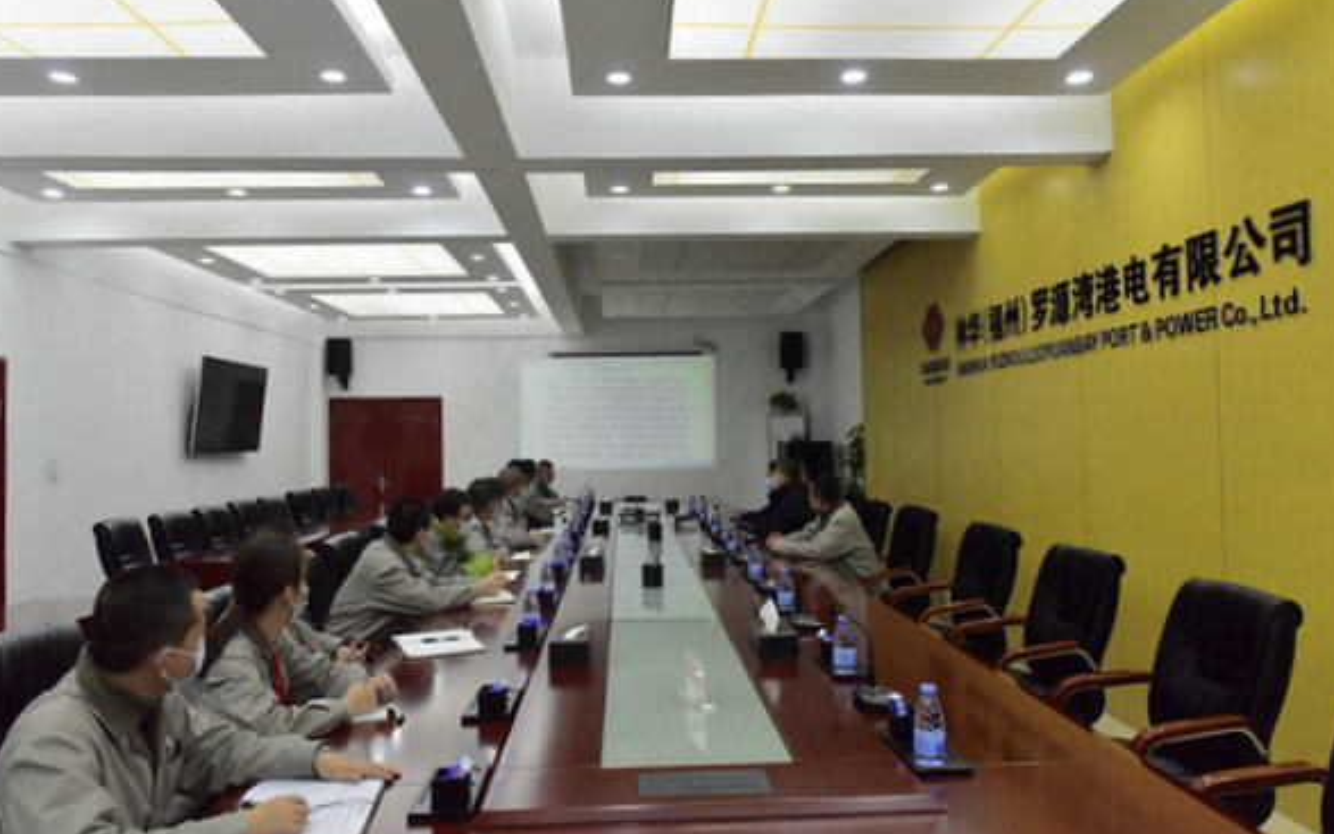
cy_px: 405
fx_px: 909
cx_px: 666
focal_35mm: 25
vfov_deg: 49.3
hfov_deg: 72.5
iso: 8000
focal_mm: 24
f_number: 7.1
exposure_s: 1/200
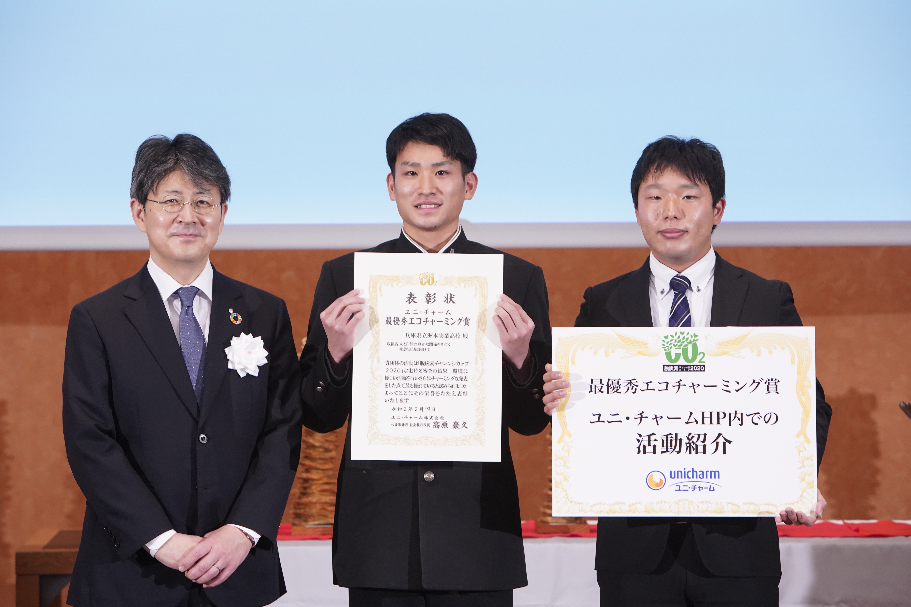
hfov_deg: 14.7
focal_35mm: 140
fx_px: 3543
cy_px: 304
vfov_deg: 9.8
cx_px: 456
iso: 3200
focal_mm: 140
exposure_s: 1/200
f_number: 6.3
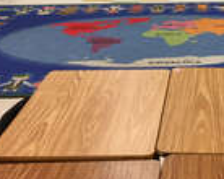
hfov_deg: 22.6
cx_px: 211
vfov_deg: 17.8
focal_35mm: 82
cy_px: -37
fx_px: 543
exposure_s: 1/15
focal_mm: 4.15
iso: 40
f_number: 2.2
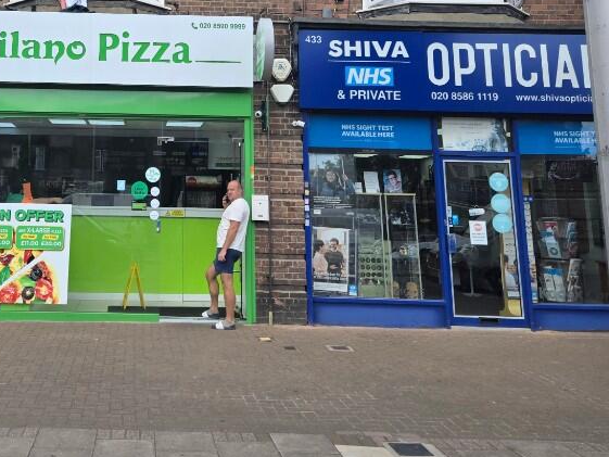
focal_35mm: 42
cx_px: 140
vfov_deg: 32.8
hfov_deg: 43.1
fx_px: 739
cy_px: 52
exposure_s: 1/2921
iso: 50
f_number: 1.8
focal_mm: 5.4
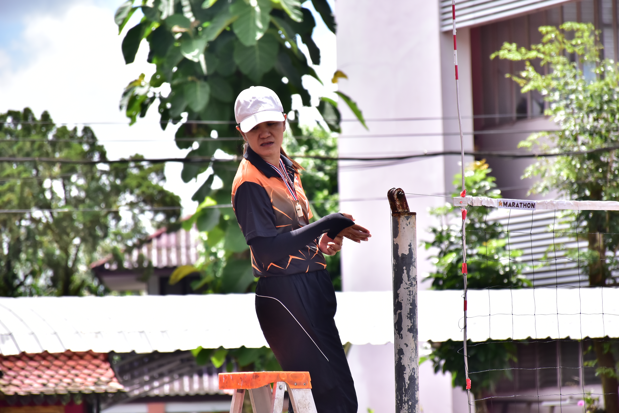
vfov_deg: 6.5
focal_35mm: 210
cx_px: 310
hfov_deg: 9.8
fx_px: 3611
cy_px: 206
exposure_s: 1/800
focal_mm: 140
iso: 400
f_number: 5.6
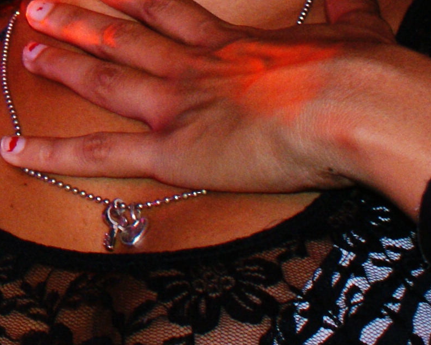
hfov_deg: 9.1
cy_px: -316
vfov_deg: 7.6
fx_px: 2487
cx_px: -539
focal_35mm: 195
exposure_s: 1/60
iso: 400
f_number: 5.6
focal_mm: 28
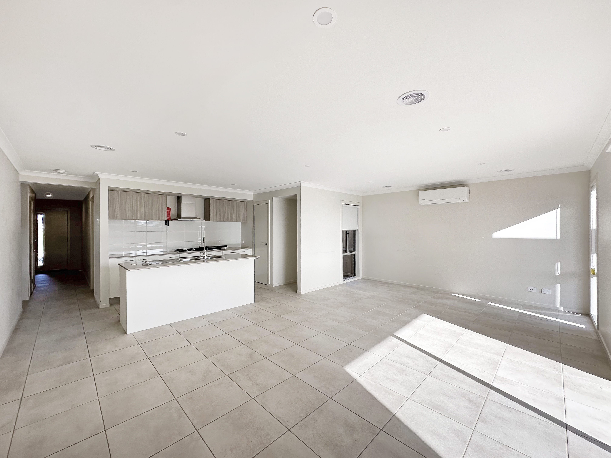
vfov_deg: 85.7
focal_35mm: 14
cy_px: 229
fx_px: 247
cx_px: 306
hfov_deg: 102.1
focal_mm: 2.22
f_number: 2.2
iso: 40
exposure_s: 1/320
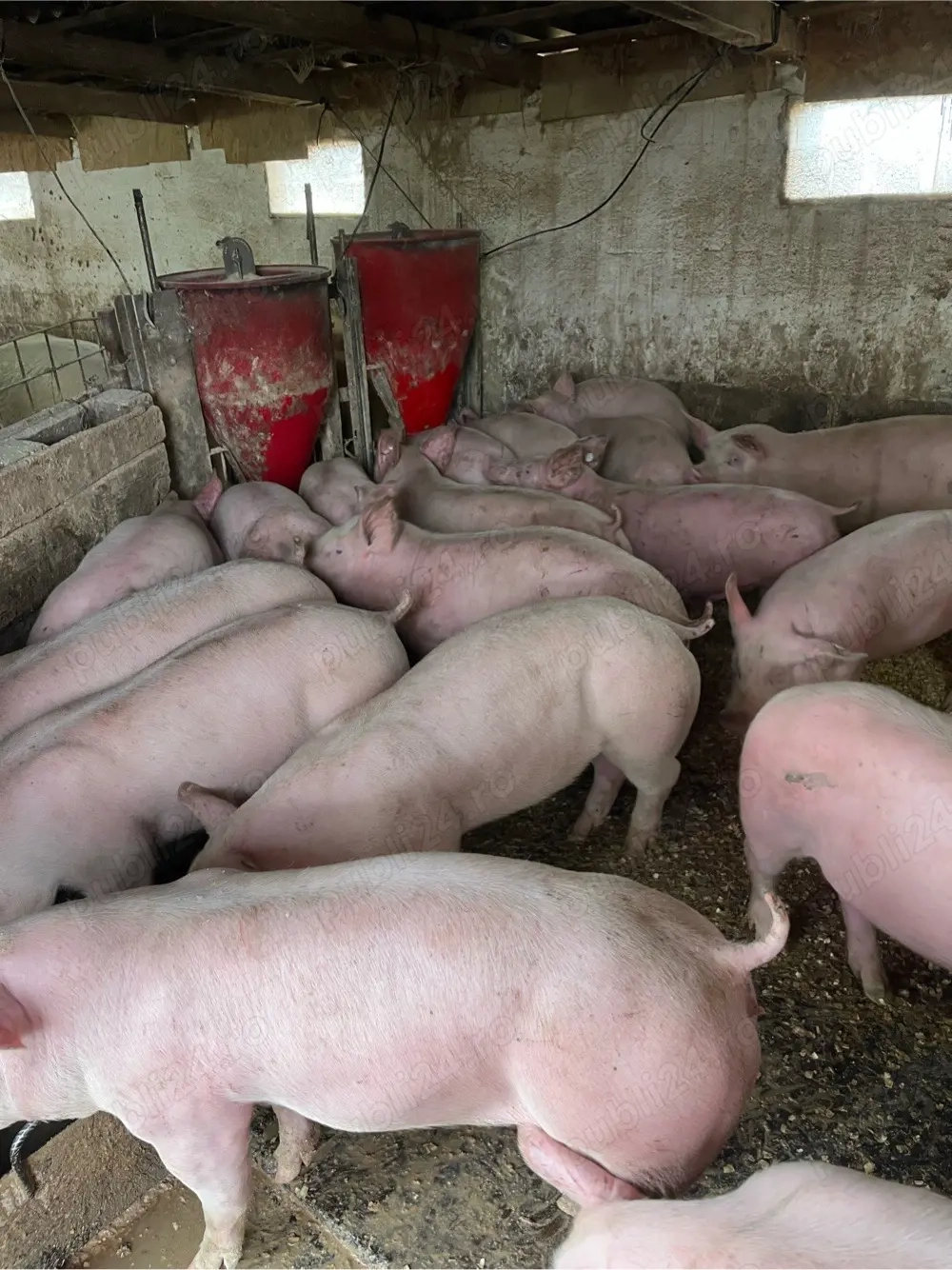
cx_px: 476
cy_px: 635
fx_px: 954
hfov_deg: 53.0
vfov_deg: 67.3
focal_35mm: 26
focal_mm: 5.1
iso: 125
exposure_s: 1/81
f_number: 1.6
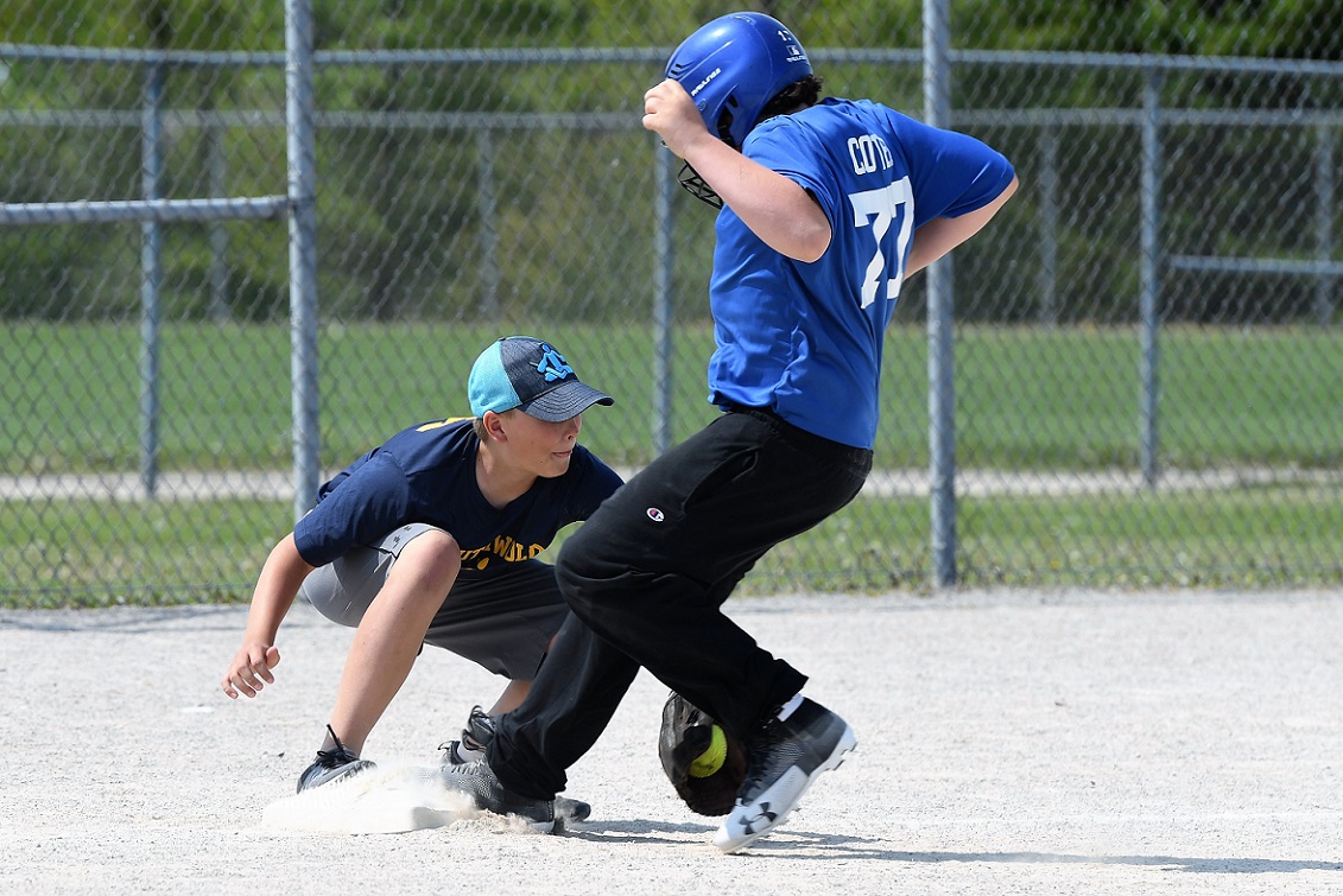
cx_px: 672
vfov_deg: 4.8
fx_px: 10636
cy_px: 448
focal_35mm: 285
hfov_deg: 7.2
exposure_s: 1/1000
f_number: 5
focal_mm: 190
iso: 160
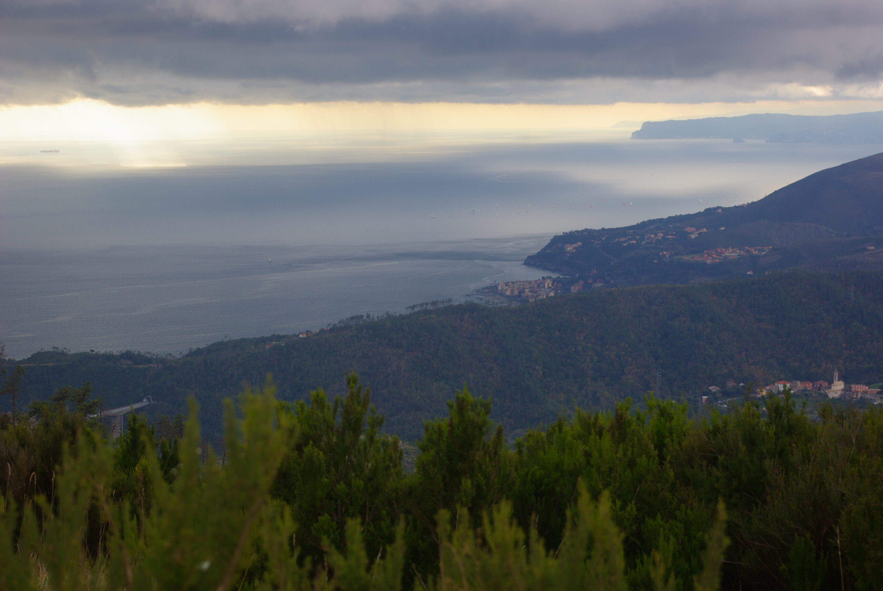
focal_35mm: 82
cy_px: 296
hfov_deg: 24.6
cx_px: 442
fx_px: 2026
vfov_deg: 16.6
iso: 100
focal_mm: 55
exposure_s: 1/125
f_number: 8
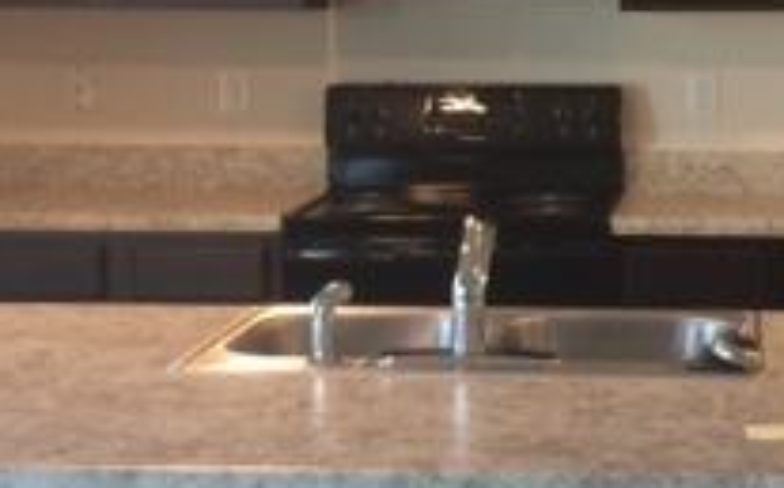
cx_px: 651
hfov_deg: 21.5
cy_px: 261
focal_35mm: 95
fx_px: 2028
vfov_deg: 13.7
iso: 80
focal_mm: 4.15
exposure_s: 1/30
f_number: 2.2
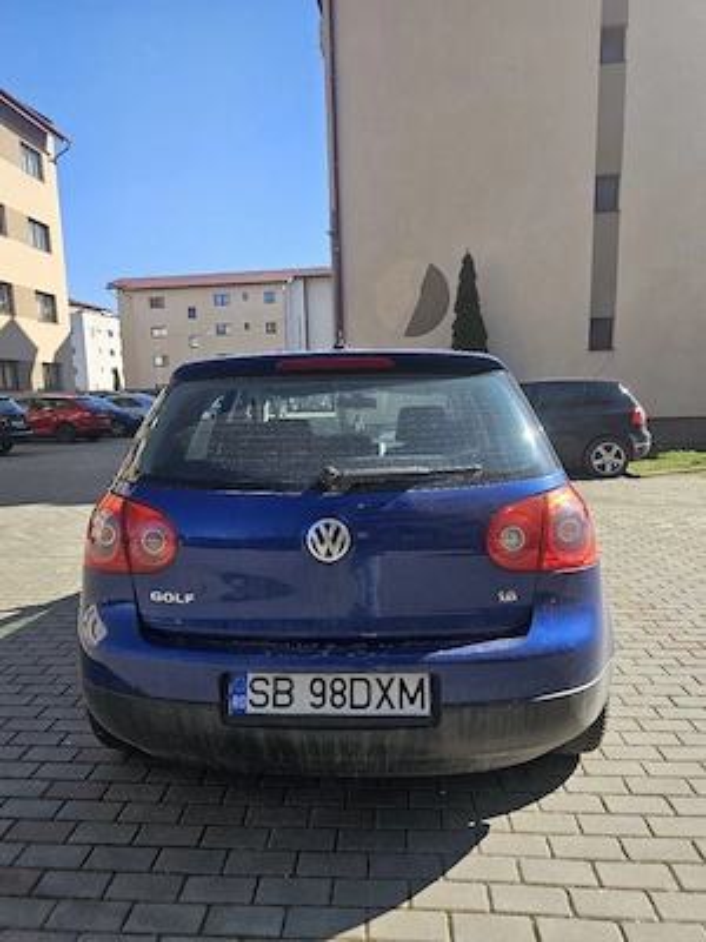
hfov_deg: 58.9
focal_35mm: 23
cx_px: 353
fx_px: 625
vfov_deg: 73.9
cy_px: 471
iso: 10
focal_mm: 6.3
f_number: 1.7
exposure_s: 1/435
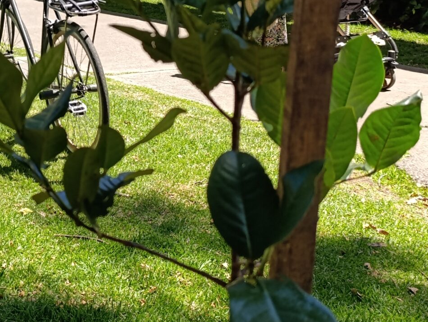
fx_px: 768
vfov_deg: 23.0
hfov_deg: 28.9
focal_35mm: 62
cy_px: 24
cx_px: -14
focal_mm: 6.14
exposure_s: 1/187
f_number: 1.6
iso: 50
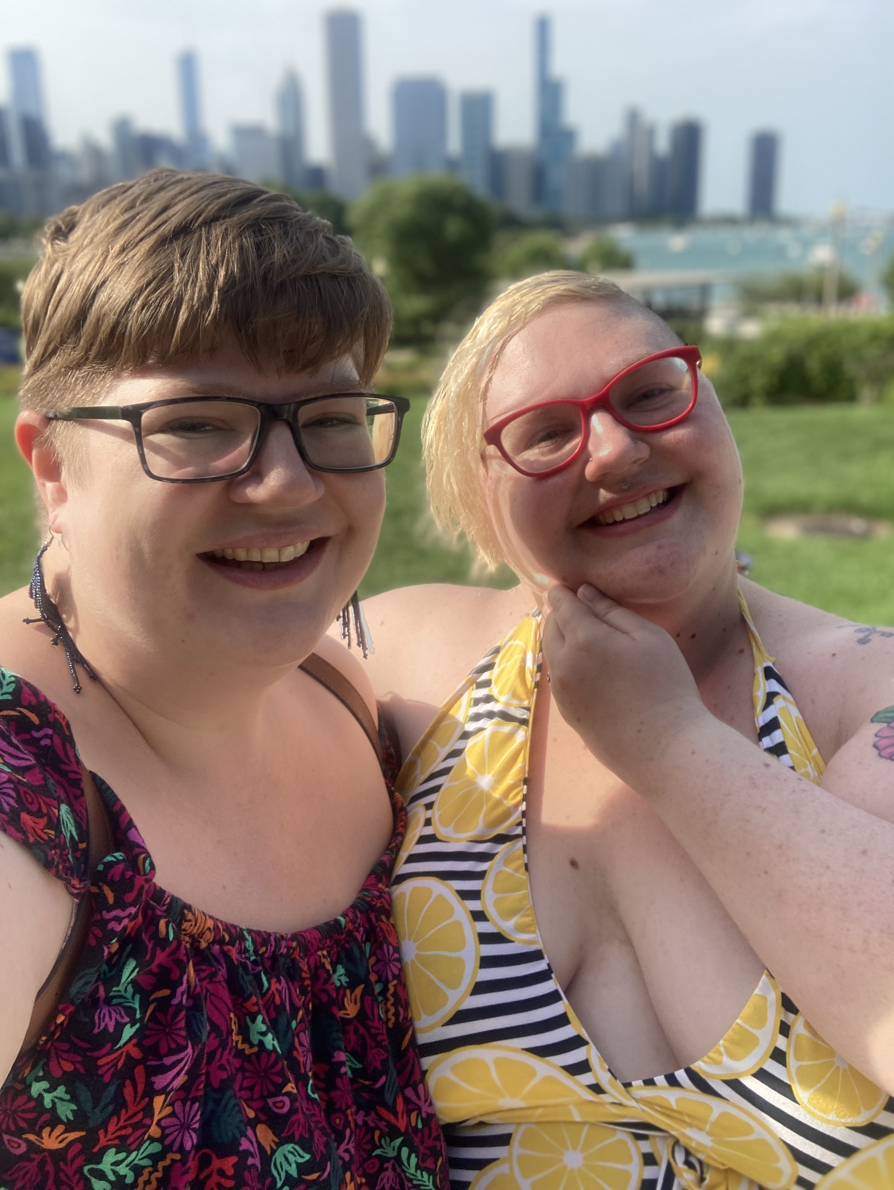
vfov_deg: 56.8
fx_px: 1101
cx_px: 447
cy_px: 595
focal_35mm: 32
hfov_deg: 44.2
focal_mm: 2.87
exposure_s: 1/462
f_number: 2.2
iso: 20
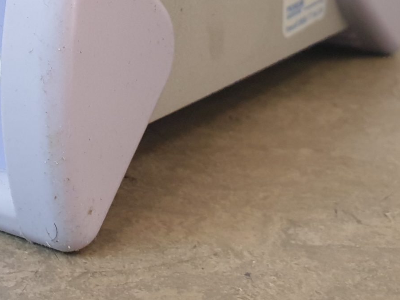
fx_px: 855
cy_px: -31
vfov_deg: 19.1
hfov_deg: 24.7
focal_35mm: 74
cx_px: -26
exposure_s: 1/50
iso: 400
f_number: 2.4
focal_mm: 4.3
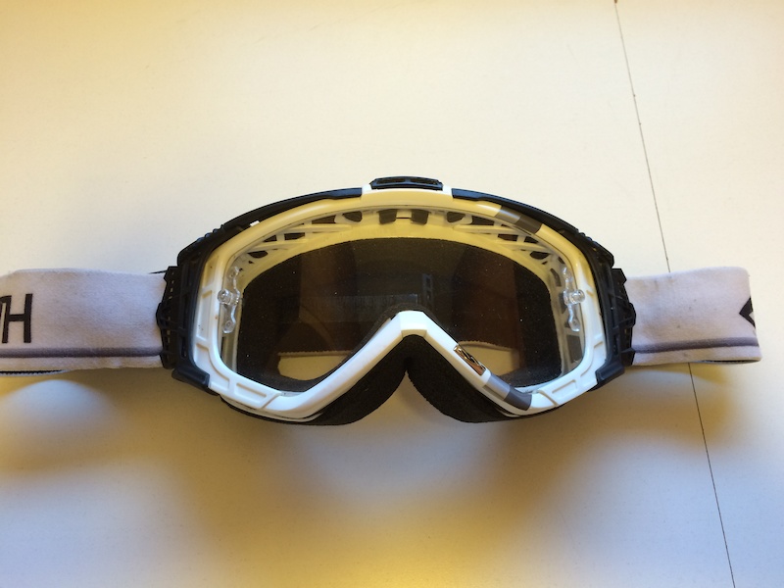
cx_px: 392
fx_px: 657
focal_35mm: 29
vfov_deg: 48.2
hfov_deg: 61.7
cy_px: 294
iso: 80
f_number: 2.2
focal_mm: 4.15
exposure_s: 1/30
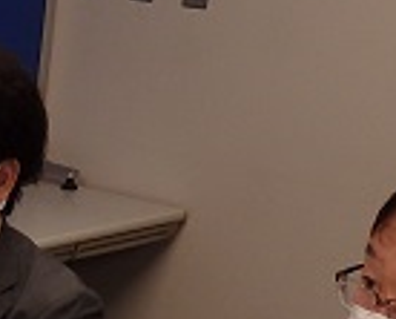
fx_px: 1656
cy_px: 563
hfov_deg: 12.3
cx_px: -350
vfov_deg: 10.4
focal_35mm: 141
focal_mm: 4.5
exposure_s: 1/30
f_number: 3
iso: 125
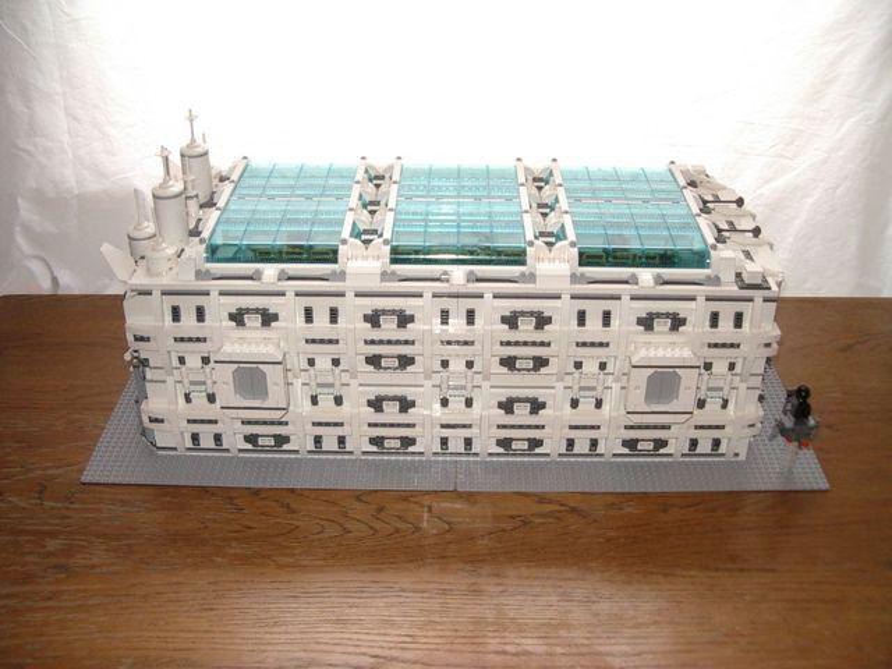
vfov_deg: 37.7
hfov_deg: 49.0
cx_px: 446
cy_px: 334
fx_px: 979
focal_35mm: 38
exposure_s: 1/80
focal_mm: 5.8
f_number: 2.6
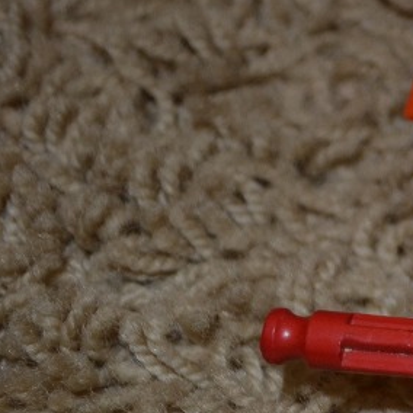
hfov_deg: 10.9
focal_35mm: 131
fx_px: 1768
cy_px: 154
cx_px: 1053
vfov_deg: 13.3
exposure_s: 1/60
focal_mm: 18
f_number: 3.5
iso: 140
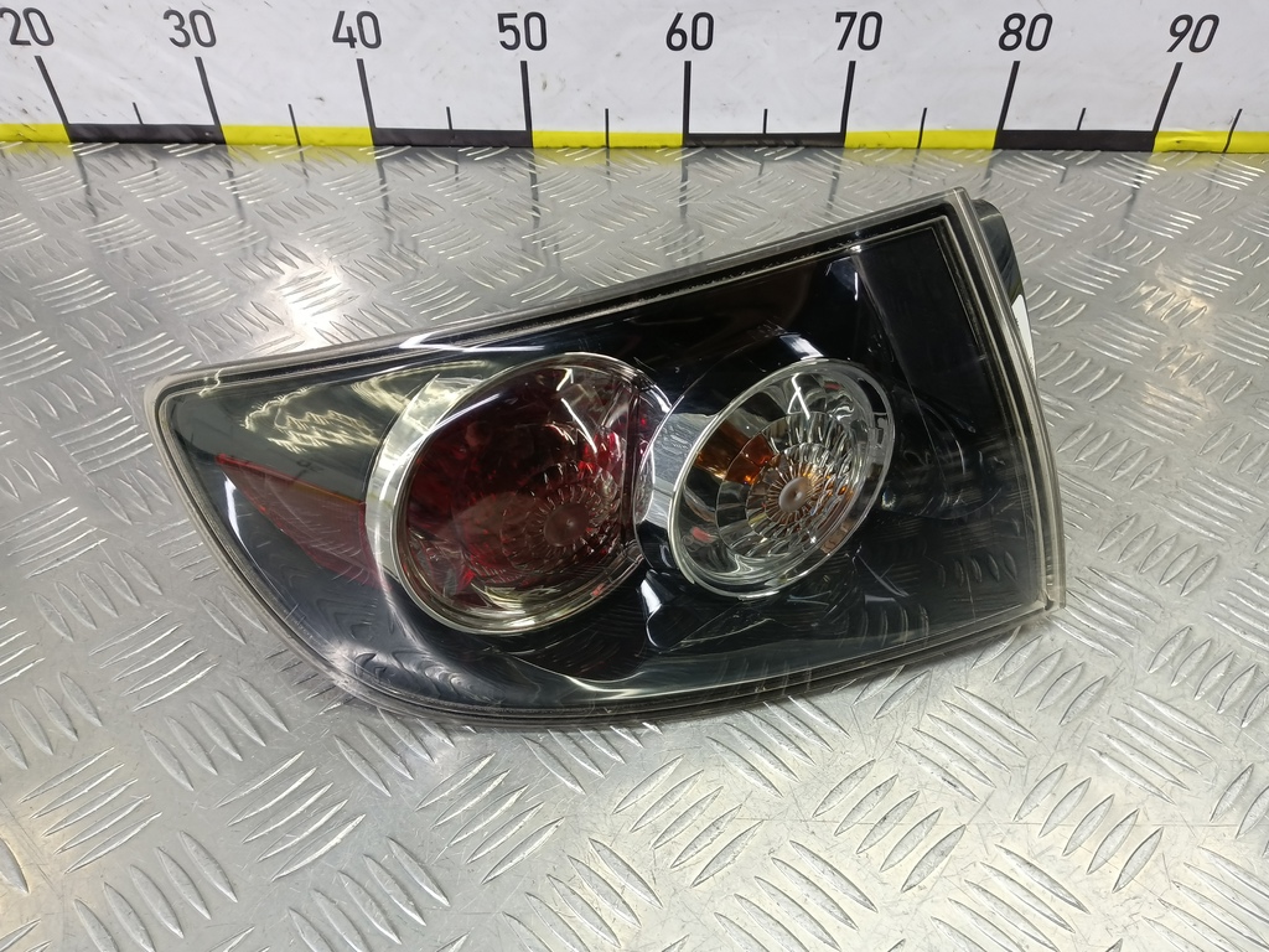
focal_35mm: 23
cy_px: 476
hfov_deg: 73.9
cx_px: 634
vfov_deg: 58.9
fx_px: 843
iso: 152
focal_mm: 4.11
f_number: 1.6
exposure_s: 1/50
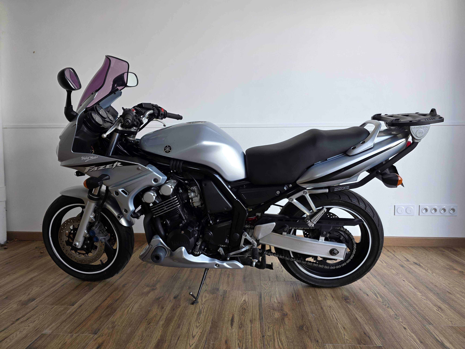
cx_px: 232
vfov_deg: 58.9
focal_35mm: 23
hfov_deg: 73.9
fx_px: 309
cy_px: 174
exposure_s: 1/180
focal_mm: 6.3
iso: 100
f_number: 1.7
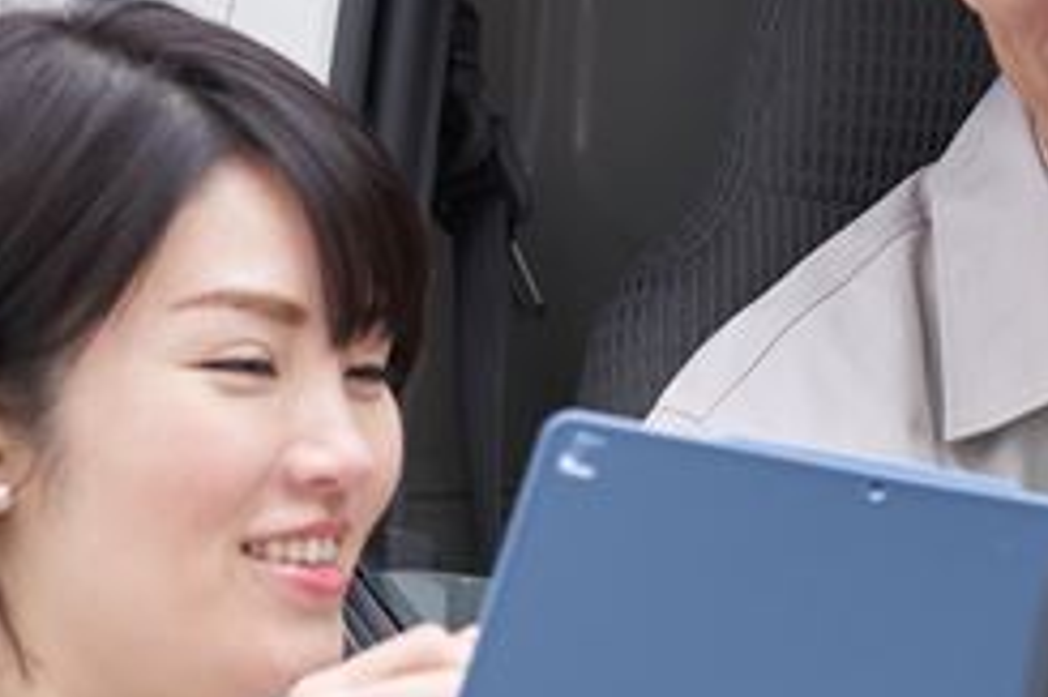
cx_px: 1057
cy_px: 235
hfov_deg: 6.7
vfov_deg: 4.5
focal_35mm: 306
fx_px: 8902
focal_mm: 104
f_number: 4.5
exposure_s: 1/160
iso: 400
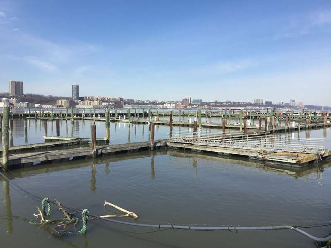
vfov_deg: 45.4
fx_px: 296
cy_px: 124
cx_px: 166
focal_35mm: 31
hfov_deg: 58.4
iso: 25
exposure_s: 1/1567
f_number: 2.4
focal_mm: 3.3
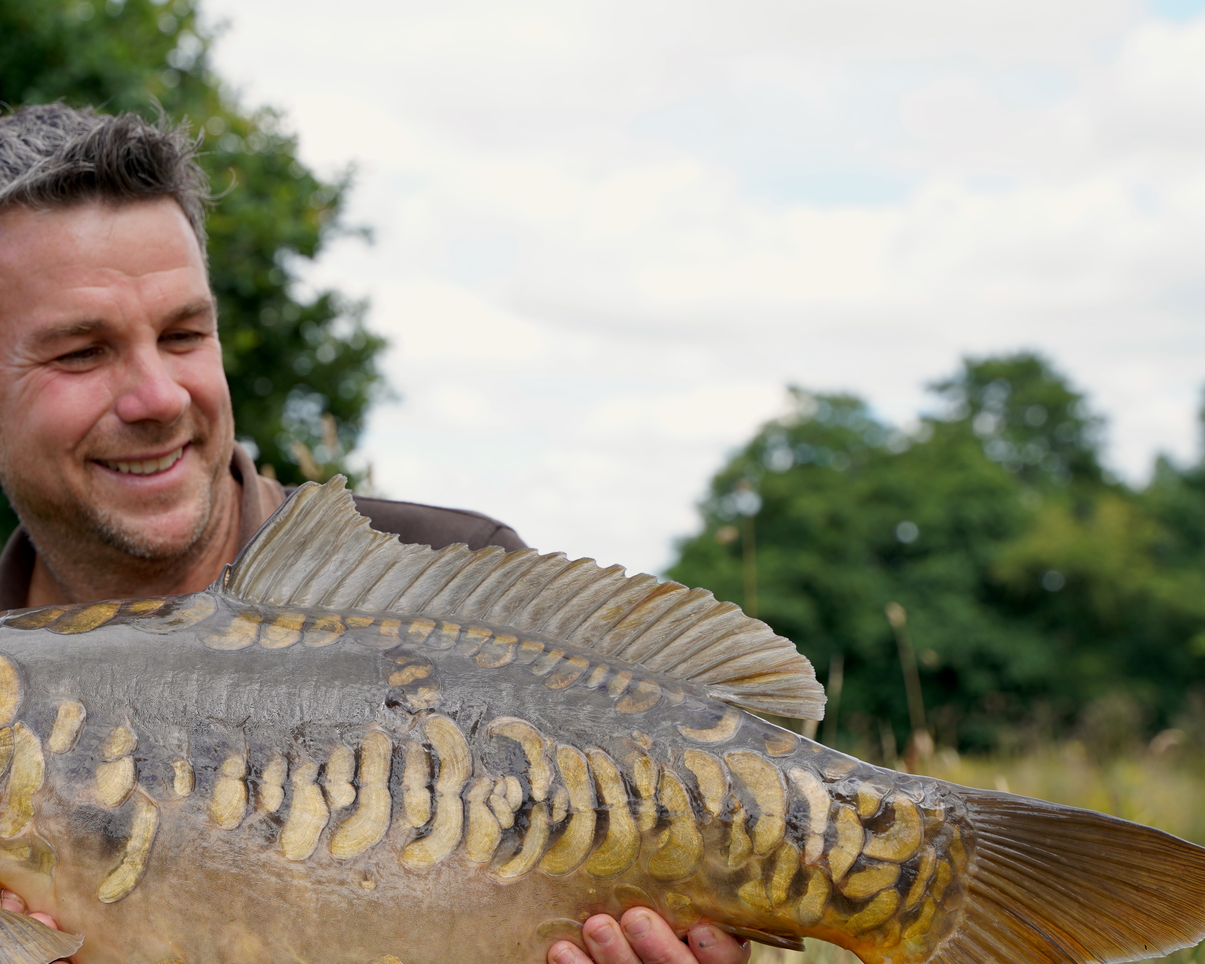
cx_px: 365
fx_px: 2639
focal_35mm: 74
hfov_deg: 25.5
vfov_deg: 20.6
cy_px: 632
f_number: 5
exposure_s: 1/320
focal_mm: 50
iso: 160
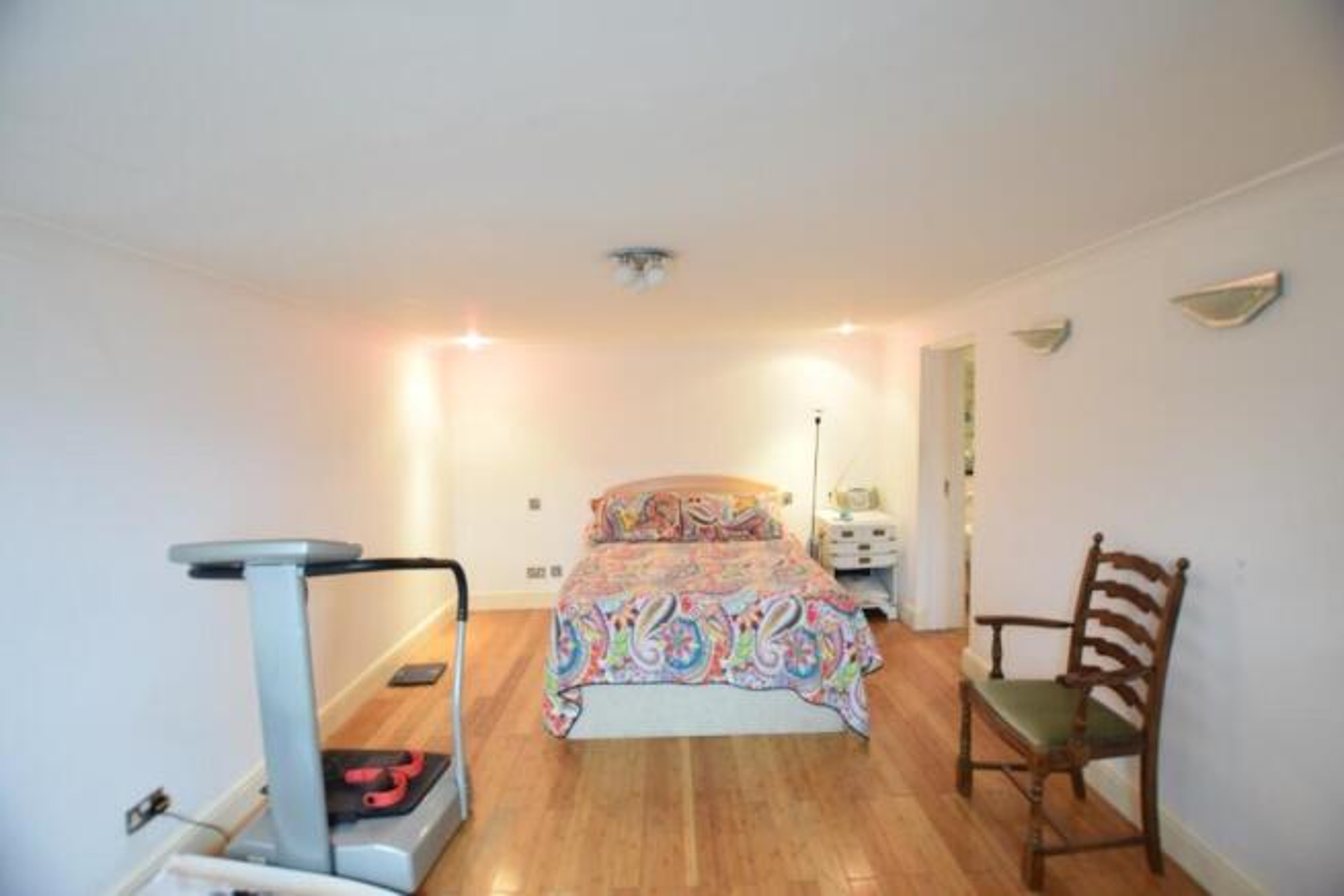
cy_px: 448
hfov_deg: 100.4
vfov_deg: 77.4
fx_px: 560
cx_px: 672
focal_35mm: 15
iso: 100
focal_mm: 10
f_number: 3.5
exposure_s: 1/2.5
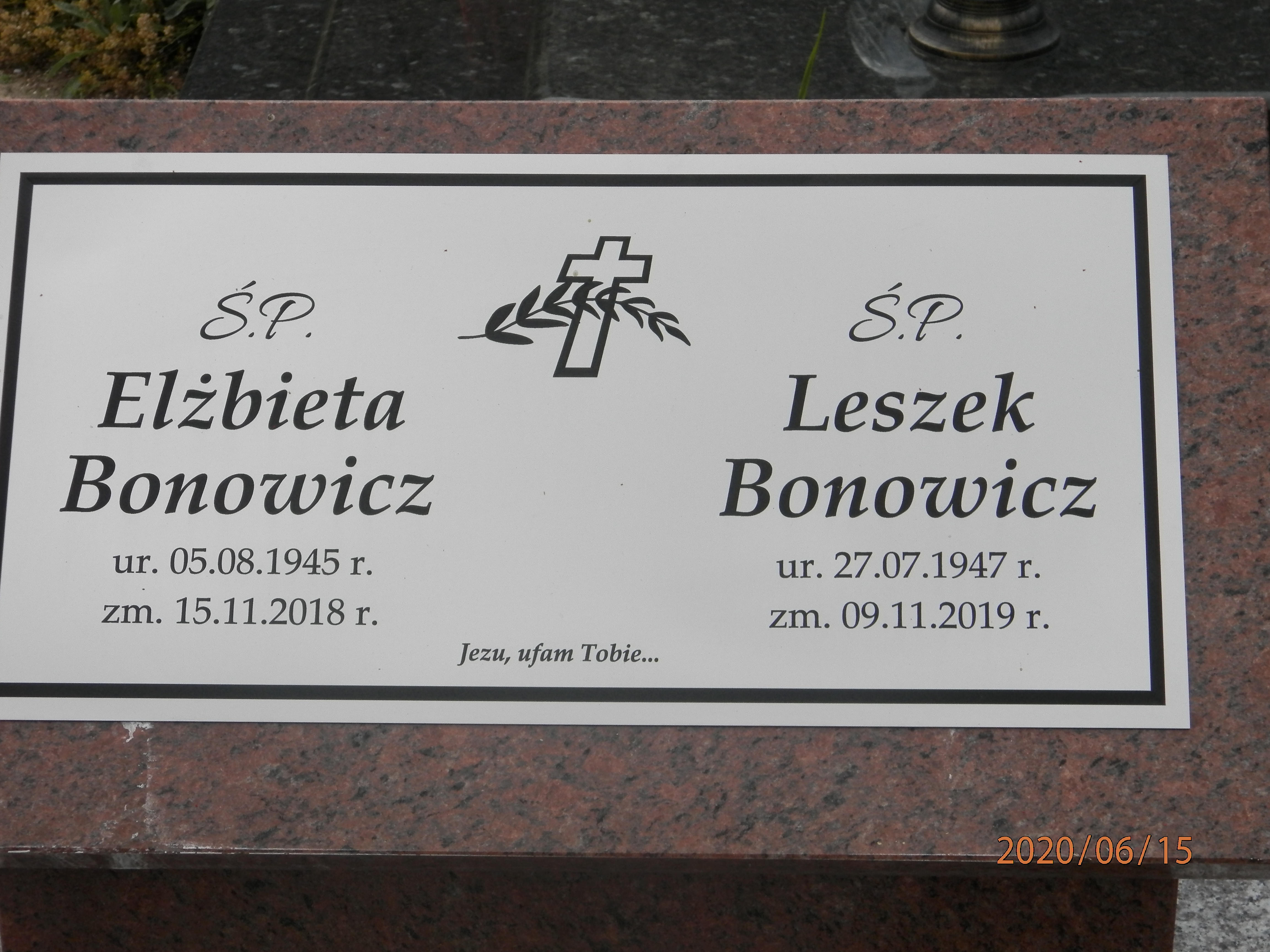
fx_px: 3008
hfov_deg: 23.8
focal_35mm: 82
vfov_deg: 18.0
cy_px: 476
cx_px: 635
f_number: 11.9
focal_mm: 14.6
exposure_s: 1/200
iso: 125
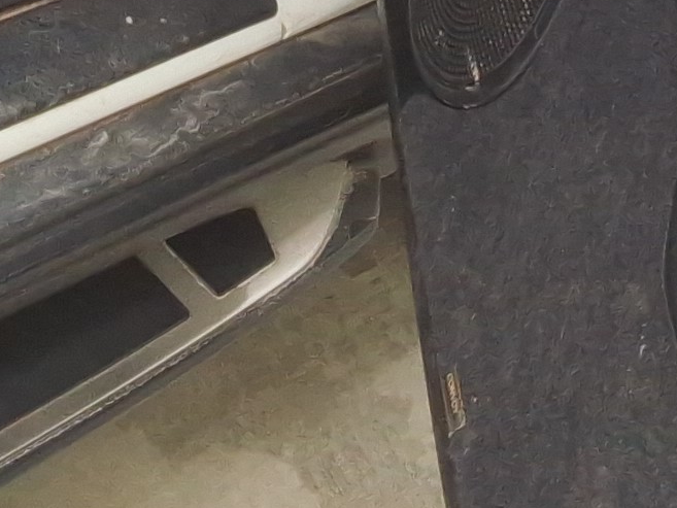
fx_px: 2719
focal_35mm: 139
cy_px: -749
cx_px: 247
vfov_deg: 9.4
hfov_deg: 14.2
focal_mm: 2.91
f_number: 1.9
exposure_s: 1/60
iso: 34
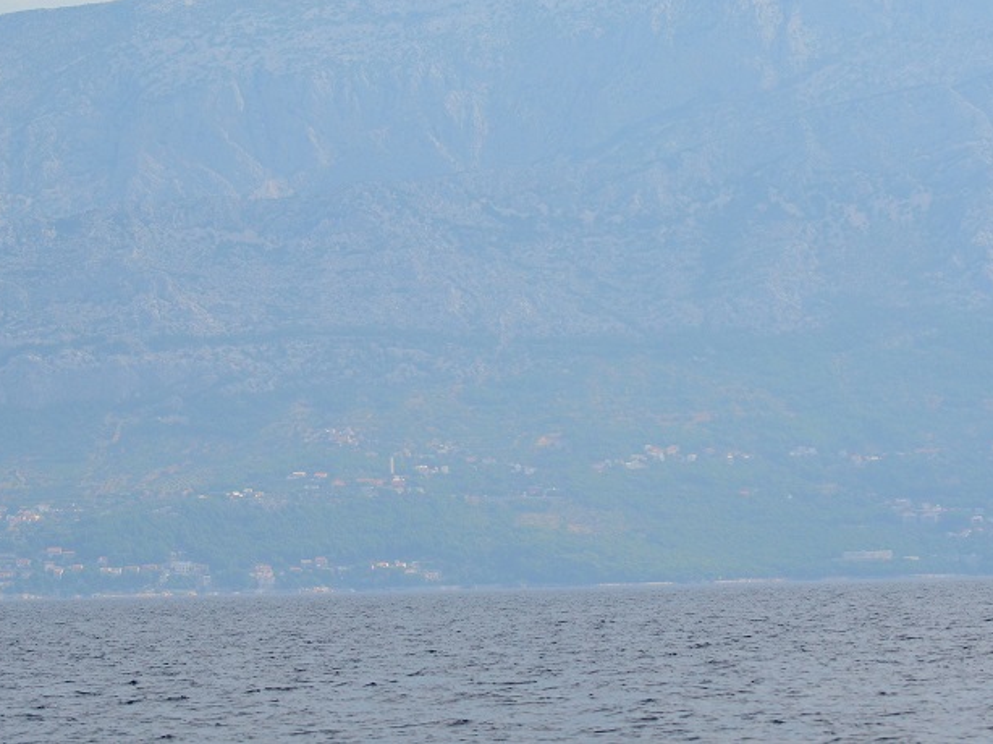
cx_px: 630
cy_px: 211
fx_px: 4703
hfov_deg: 12.0
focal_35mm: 164
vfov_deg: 9.0
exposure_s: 1/2500
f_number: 5.6
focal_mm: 70
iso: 400
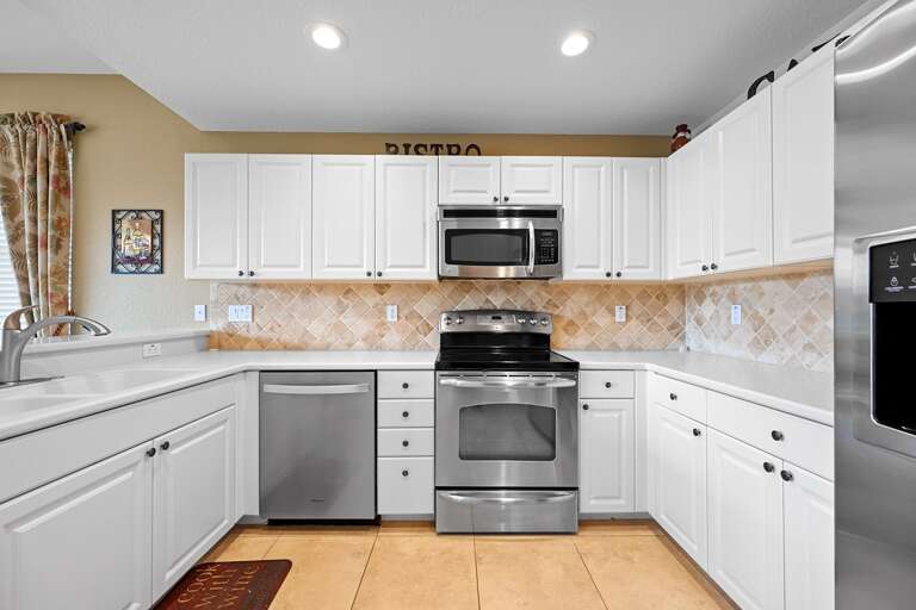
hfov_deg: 104.3
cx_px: 458
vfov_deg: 81.2
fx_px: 356
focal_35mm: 14
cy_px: 305
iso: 1250
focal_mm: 14
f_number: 6.3
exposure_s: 1/13
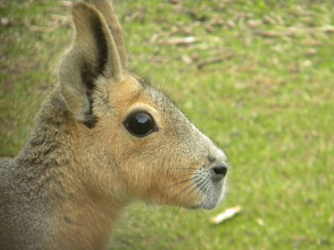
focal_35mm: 414
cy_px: 125
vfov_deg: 3.6
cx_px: 167
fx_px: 3995
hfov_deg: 4.8
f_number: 5.4
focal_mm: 75
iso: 431
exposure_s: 1/282
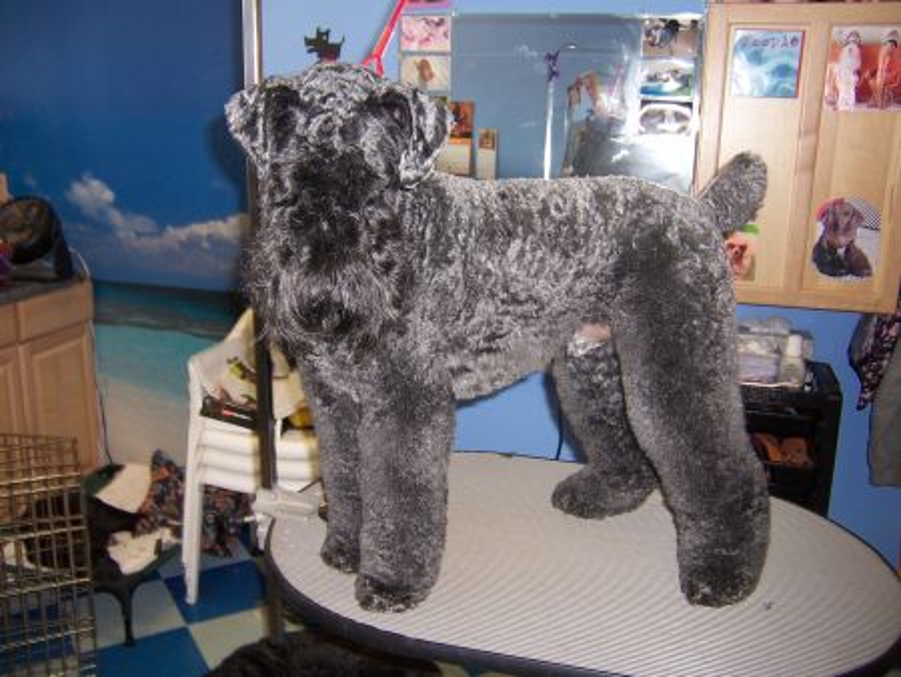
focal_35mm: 33
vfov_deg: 43.0
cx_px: 450
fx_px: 859
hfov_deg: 55.3
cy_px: 338
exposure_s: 1/60
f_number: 2.8
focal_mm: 5.5
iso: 80
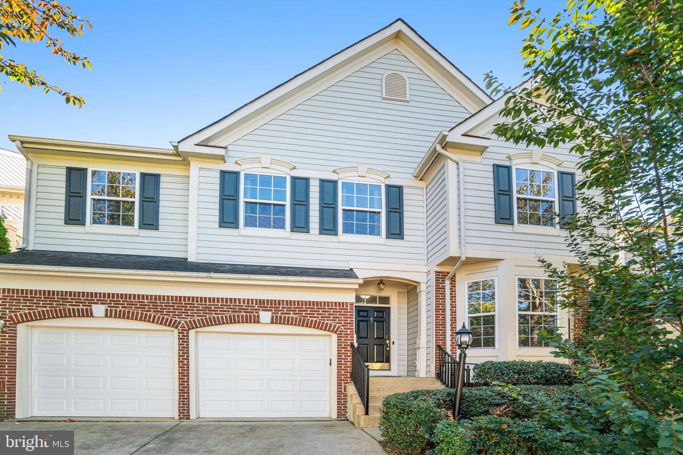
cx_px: 342
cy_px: 228
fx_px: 304
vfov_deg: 73.7
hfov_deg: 96.7
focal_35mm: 16
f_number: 8
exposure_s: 1/640
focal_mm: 16
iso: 1250
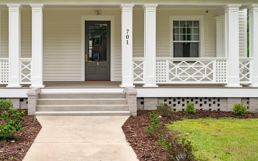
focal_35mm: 47
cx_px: 84
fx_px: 330
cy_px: 57
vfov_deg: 27.3
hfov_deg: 42.0
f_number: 9
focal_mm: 34
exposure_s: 1/125
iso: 400
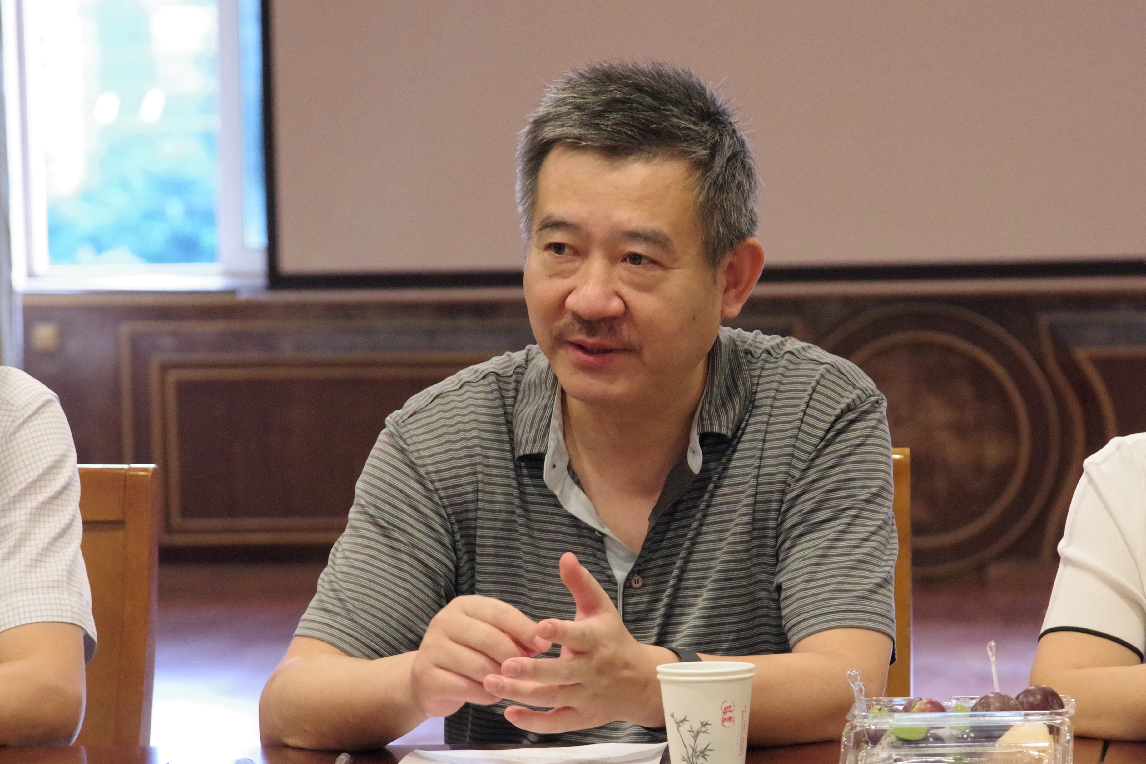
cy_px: 382
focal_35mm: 105
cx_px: 573
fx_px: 3342
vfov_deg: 13.0
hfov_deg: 19.5
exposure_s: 1/125
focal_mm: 70
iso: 6400
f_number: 4
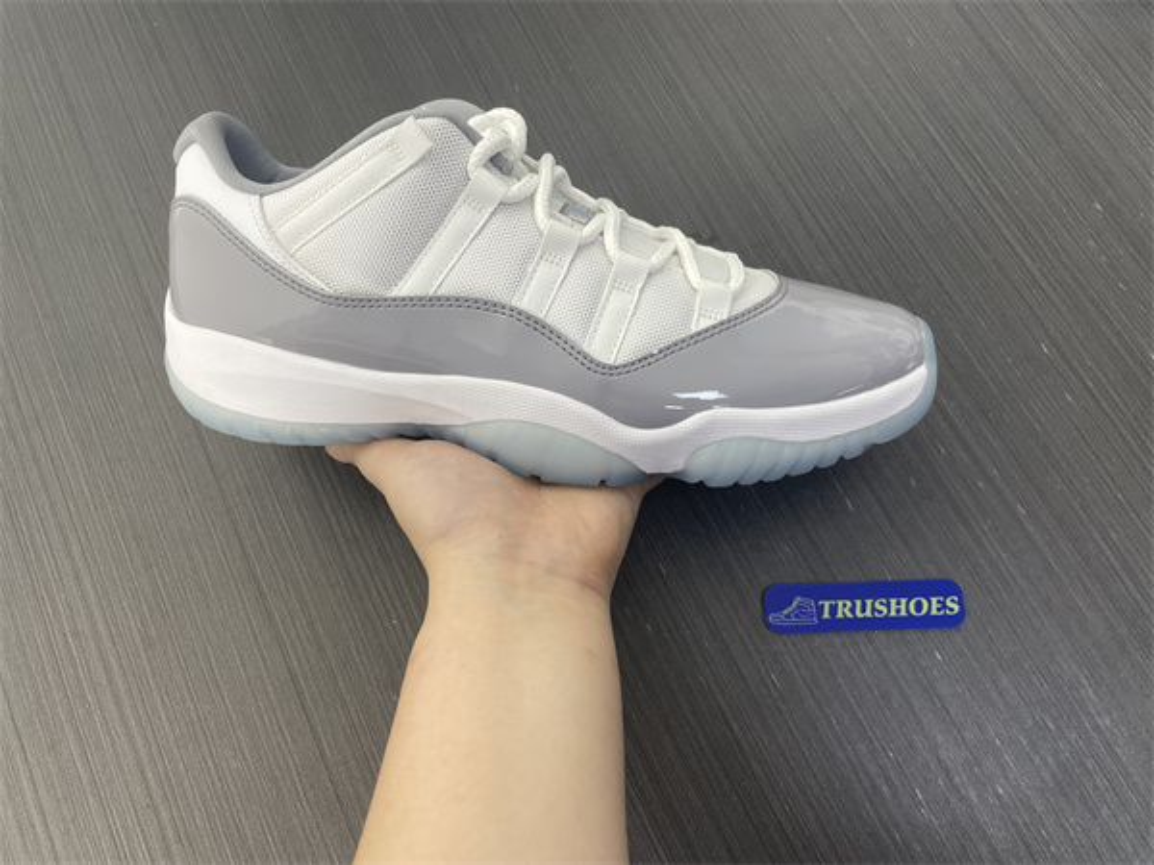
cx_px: 577
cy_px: 432
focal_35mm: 26
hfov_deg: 67.3
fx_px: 867
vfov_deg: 53.1
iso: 125
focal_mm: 4.2
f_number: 1.6
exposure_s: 1/100
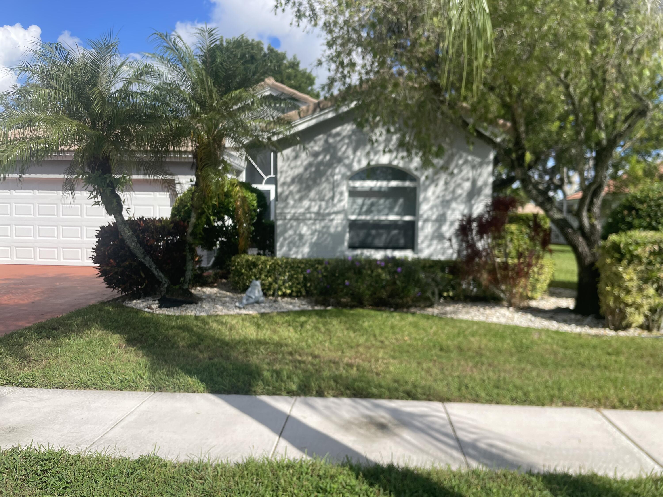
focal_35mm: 26
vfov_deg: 53.1
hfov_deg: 67.3
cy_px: 248
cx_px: 332
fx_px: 498
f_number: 1.6
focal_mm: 4.2
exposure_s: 1/3125
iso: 32
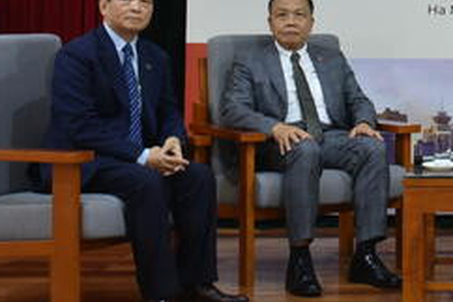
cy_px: -29
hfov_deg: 17.0
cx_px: 605
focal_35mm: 113
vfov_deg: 11.9
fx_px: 1421
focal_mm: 26
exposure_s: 1/40
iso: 400
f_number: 3.8
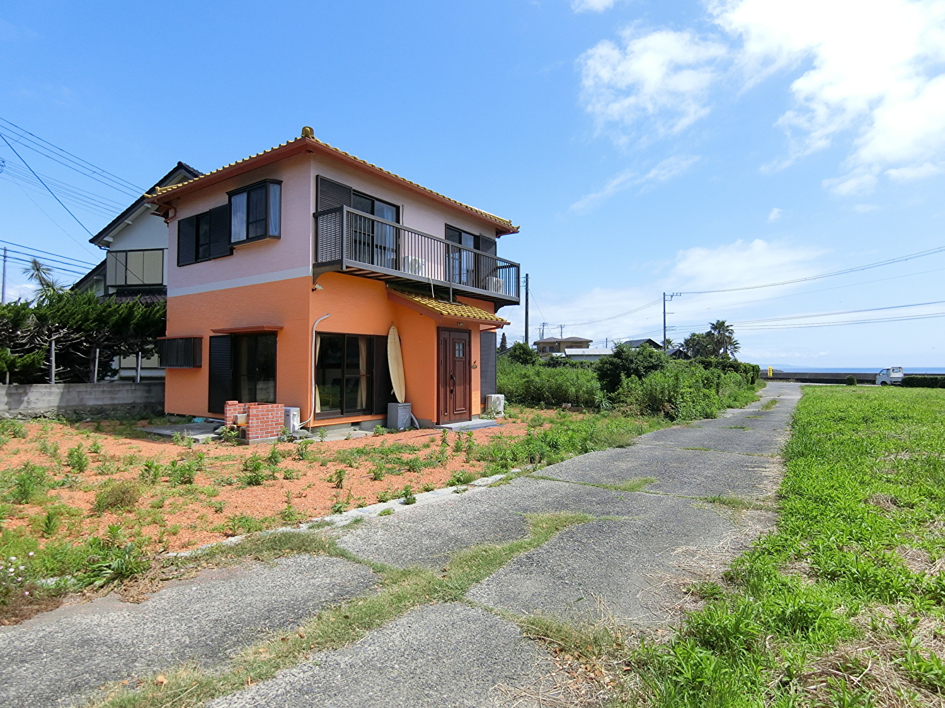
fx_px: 519
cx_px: 472
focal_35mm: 19
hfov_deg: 84.7
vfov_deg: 68.7
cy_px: 354
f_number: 6.9
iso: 80
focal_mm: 4.06
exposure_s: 1/250
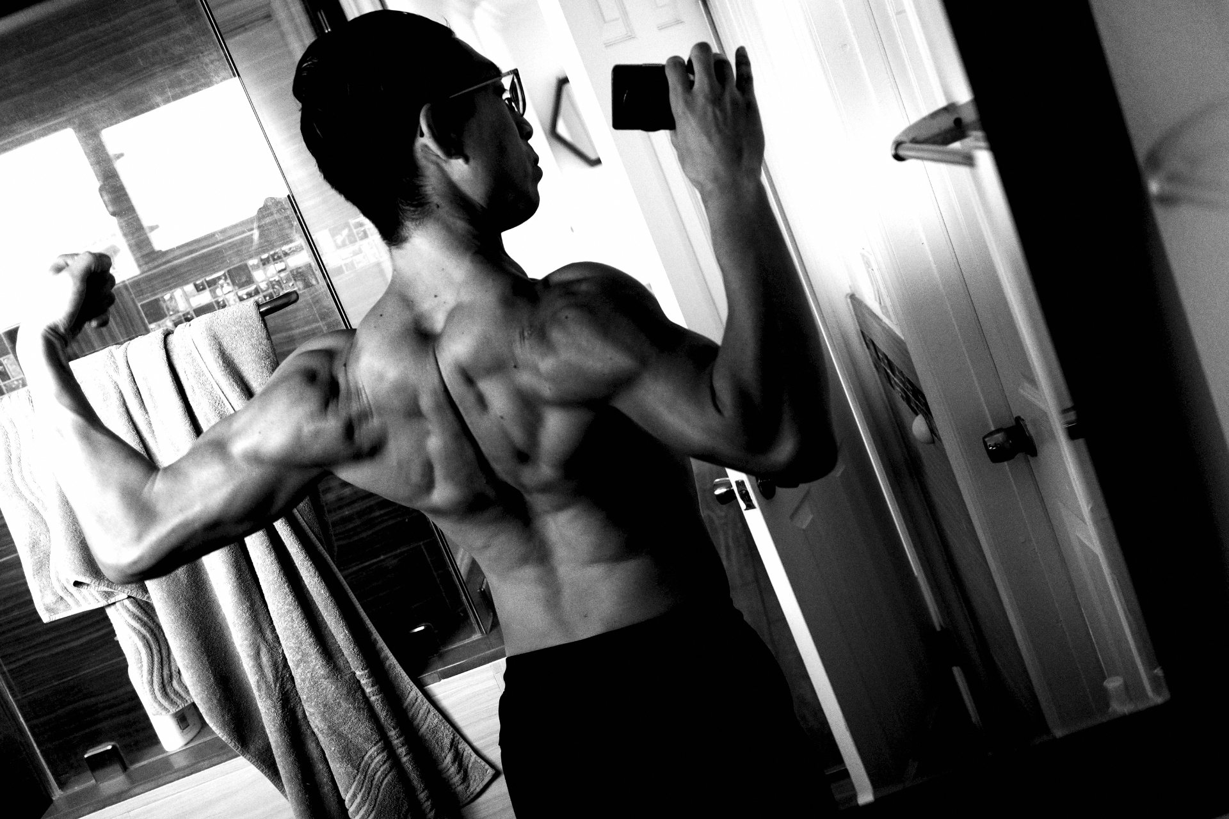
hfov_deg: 48.5
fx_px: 1365
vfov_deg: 33.4
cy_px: 410
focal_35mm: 40
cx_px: 614
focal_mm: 26
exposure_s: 1/40
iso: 800
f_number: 2.8
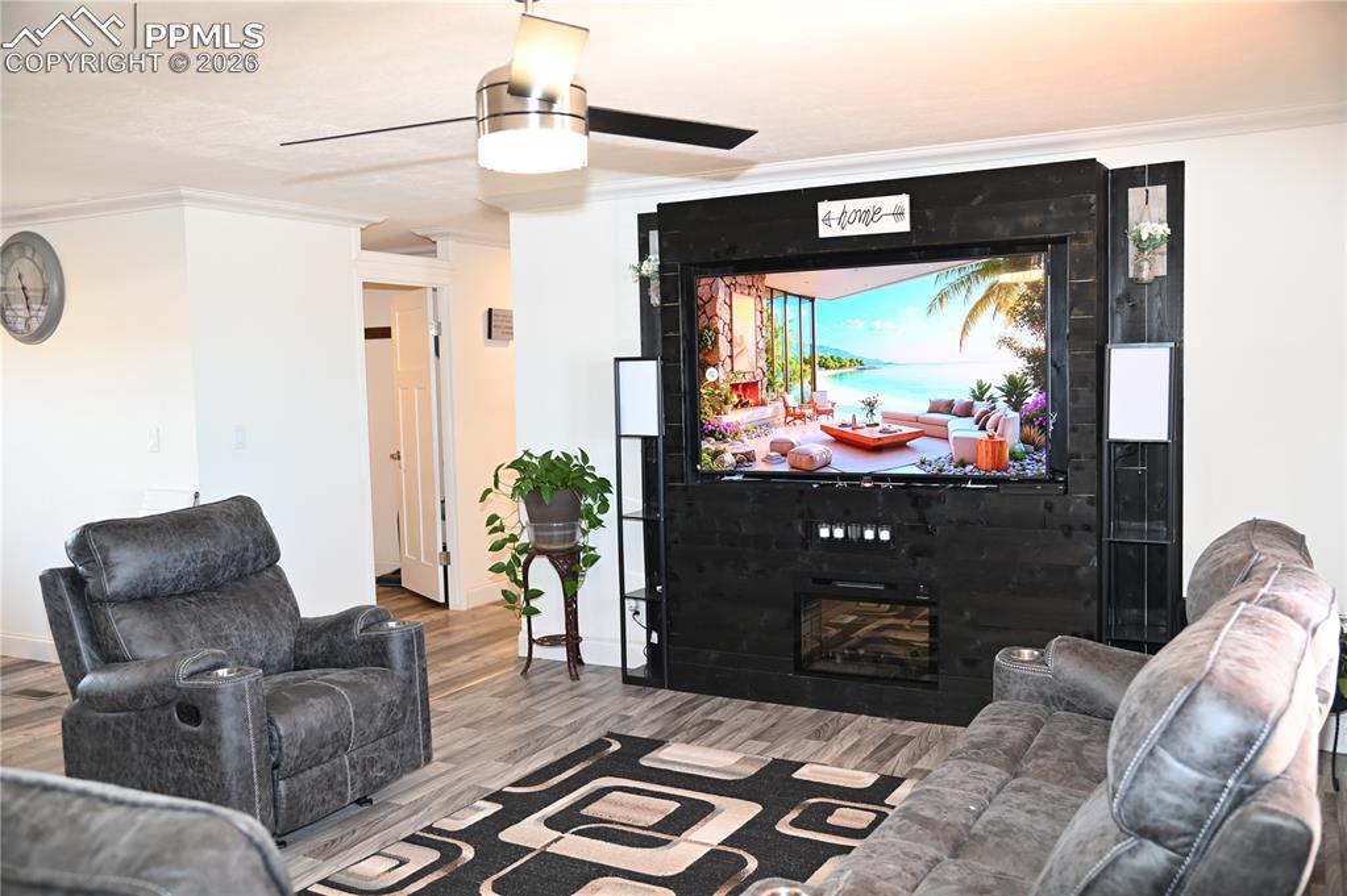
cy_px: 448
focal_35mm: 32
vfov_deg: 41.1
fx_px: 1197
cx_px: 674
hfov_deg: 58.7
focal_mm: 32
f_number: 4
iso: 1000
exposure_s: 1/60
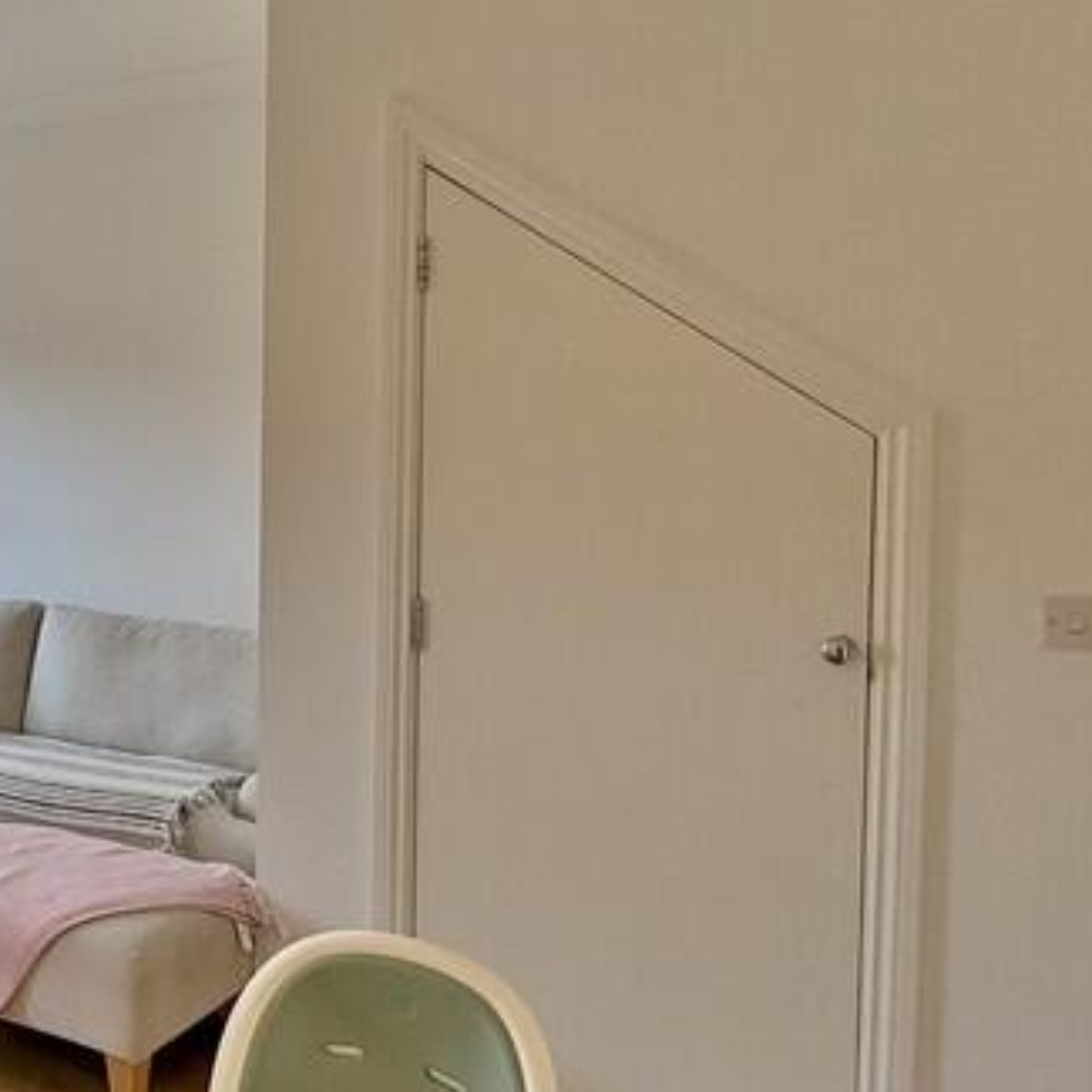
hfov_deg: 35.6
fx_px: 1392
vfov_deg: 42.8
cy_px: 477
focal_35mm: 39
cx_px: -148
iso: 125
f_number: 2.2
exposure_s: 1/99
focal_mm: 2.22
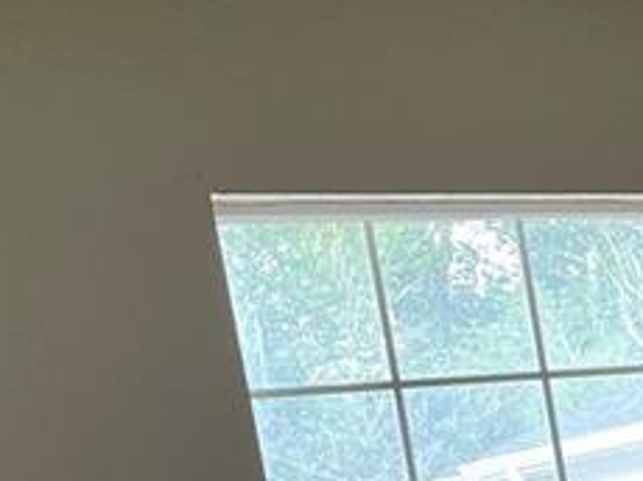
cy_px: 678
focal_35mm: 116
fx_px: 2152
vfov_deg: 12.3
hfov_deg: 14.9
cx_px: 1146
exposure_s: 1/120
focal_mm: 5.1
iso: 100
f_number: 1.6
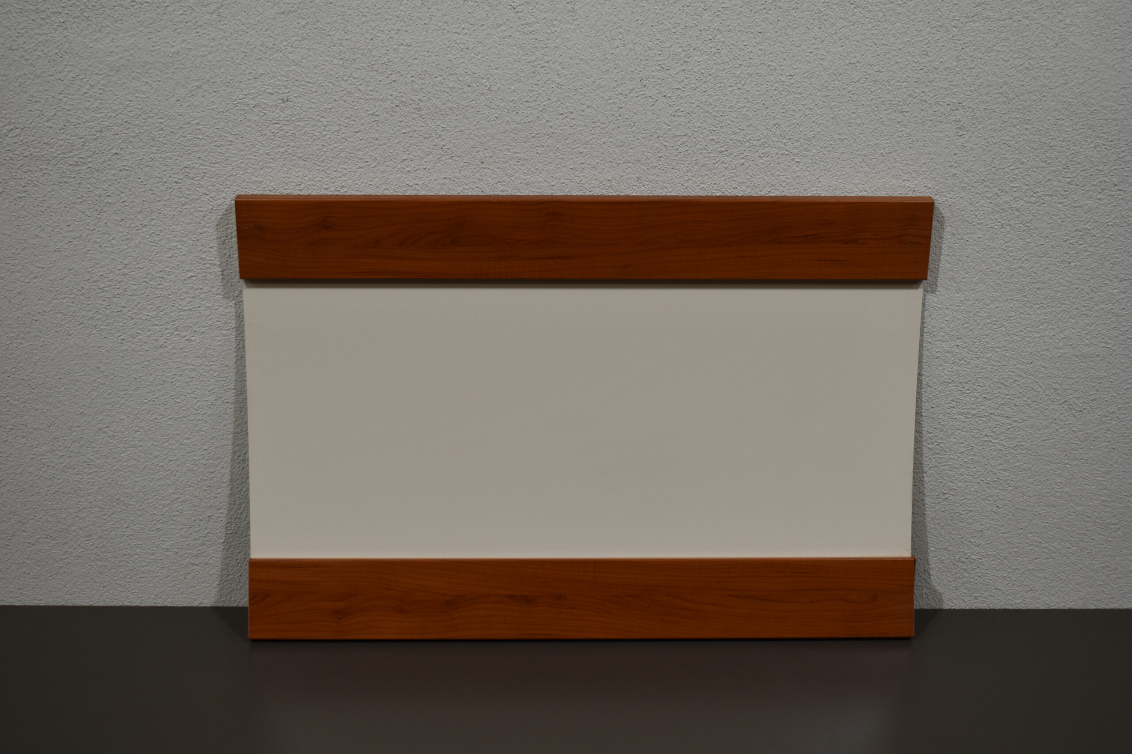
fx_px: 1604
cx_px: 566
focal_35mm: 51
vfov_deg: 26.5
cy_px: 377
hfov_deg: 38.9
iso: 250
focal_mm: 34
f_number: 5.6
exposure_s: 1/125
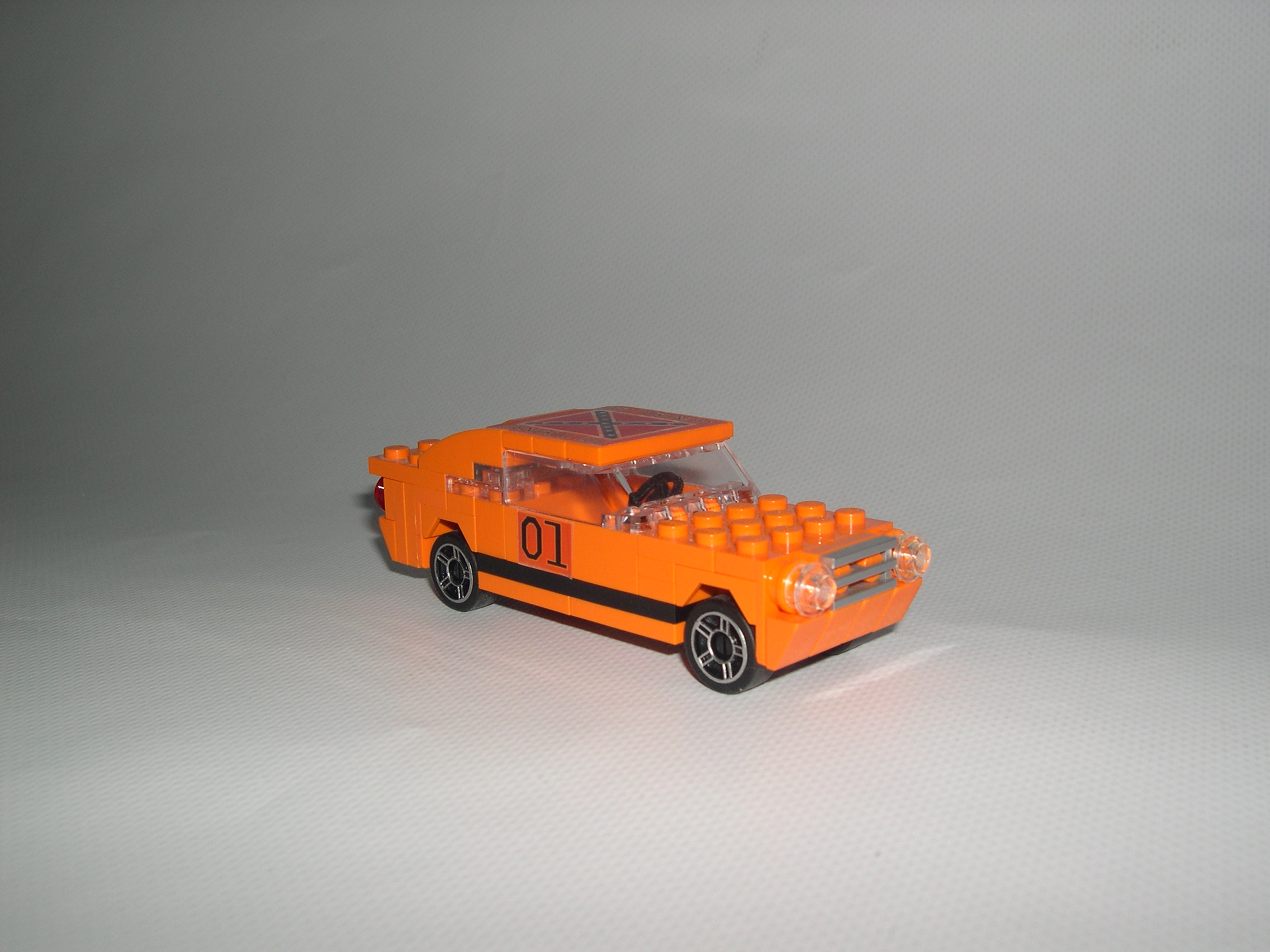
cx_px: 635
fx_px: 1394
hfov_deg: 49.0
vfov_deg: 37.7
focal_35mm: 38
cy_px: 476
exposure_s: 1/60
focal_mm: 8
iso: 100
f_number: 7.6
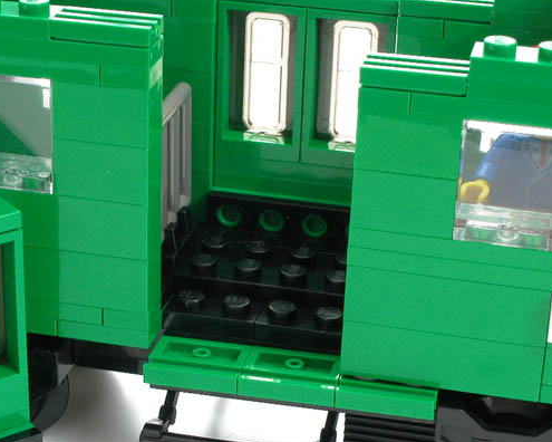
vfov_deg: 15.2
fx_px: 1650
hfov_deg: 19.0
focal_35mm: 101
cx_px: 220
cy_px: 280
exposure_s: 3.24
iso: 100
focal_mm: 16.2
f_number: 8
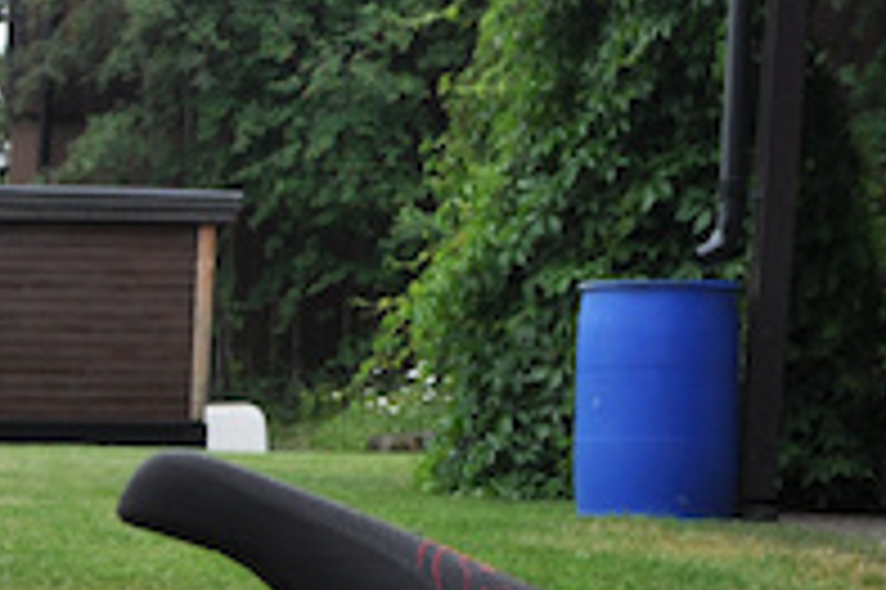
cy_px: 646
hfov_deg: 14.9
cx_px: -135
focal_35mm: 134
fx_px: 3295
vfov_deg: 10.1
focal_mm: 22
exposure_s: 1/200
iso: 200
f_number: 7.1
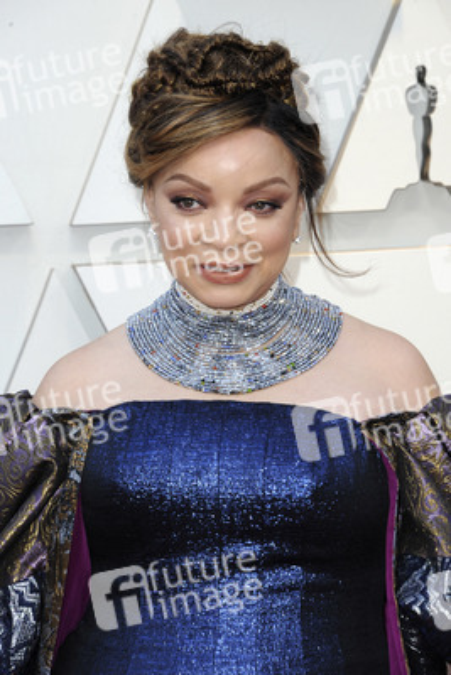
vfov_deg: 11.4
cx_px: 226
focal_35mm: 180
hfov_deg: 7.6
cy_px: 338
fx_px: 3379
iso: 800
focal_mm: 180
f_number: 8
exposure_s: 1/250
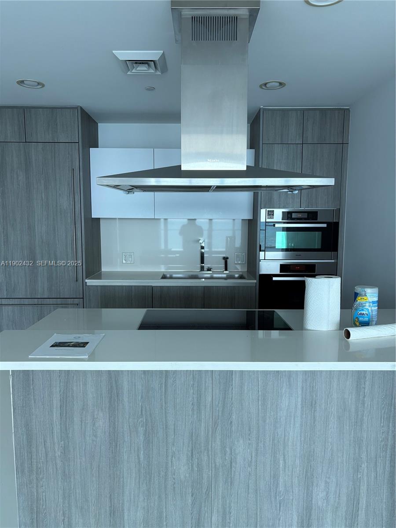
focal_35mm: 26
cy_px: 264
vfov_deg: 67.3
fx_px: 397
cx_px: 198
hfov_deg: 53.1
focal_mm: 5.96
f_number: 1.6
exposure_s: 1/102
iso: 125
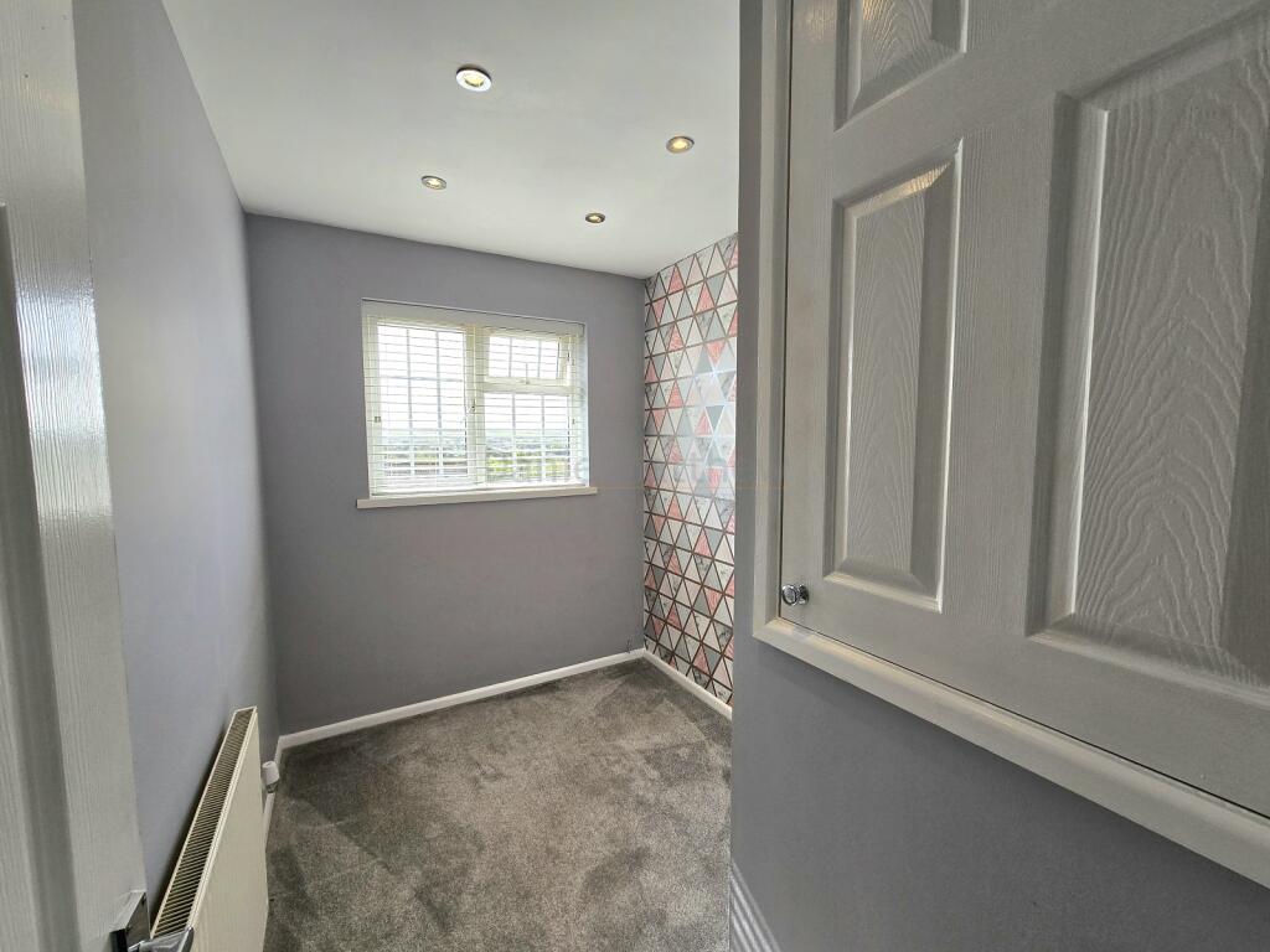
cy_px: 476
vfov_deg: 89.9
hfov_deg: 106.2
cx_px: 635
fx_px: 477
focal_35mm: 13
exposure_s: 1/370
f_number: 2.2
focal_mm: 2.2
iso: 50
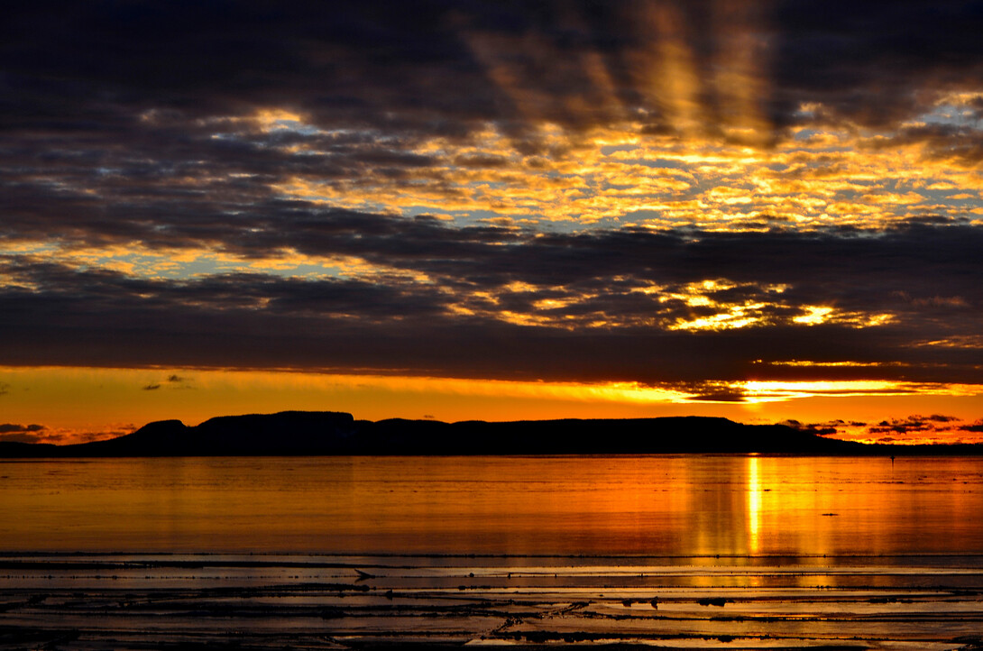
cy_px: 326
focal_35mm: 93
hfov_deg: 22.0
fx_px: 2534
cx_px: 492
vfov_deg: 14.6
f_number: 9
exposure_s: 1/320
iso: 100
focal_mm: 62
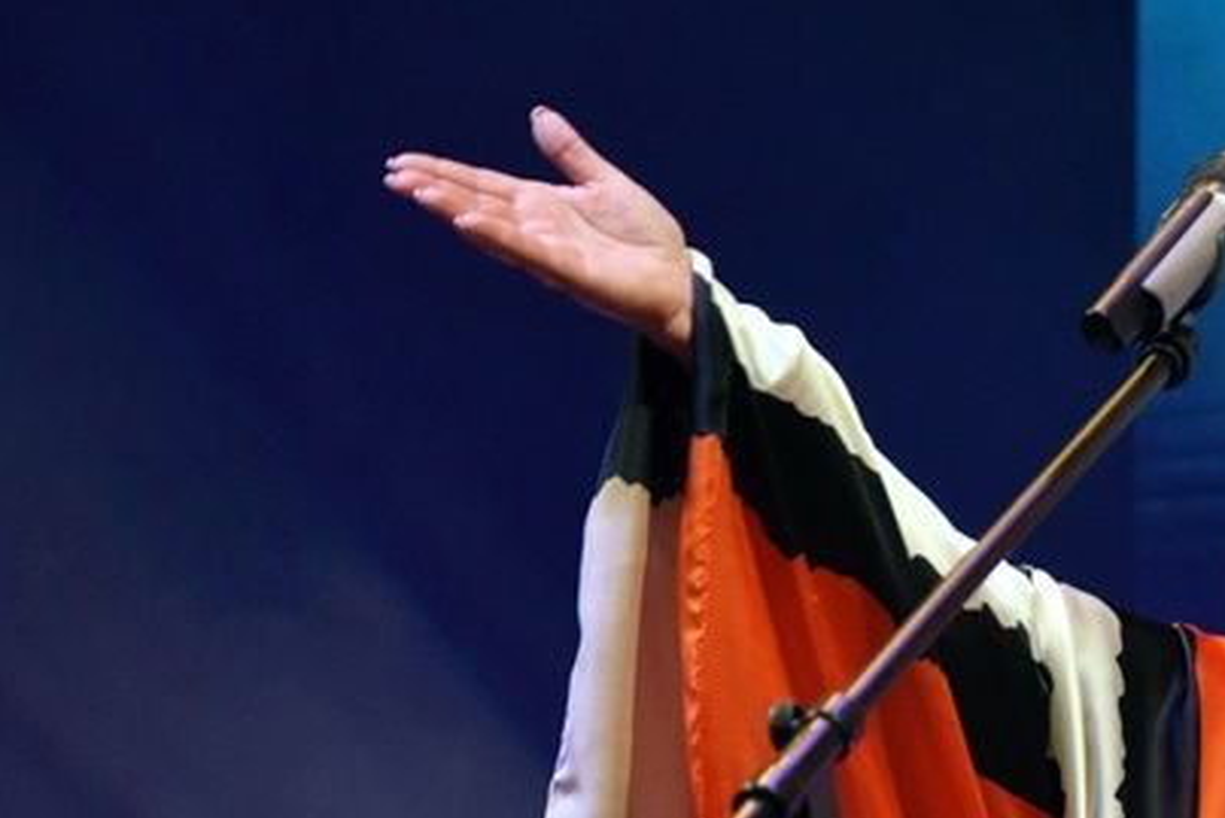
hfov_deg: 7.6
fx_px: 9122
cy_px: 611
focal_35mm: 268
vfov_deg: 5.1
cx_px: 1261
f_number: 5.3
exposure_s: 1/100
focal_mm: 80
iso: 1100
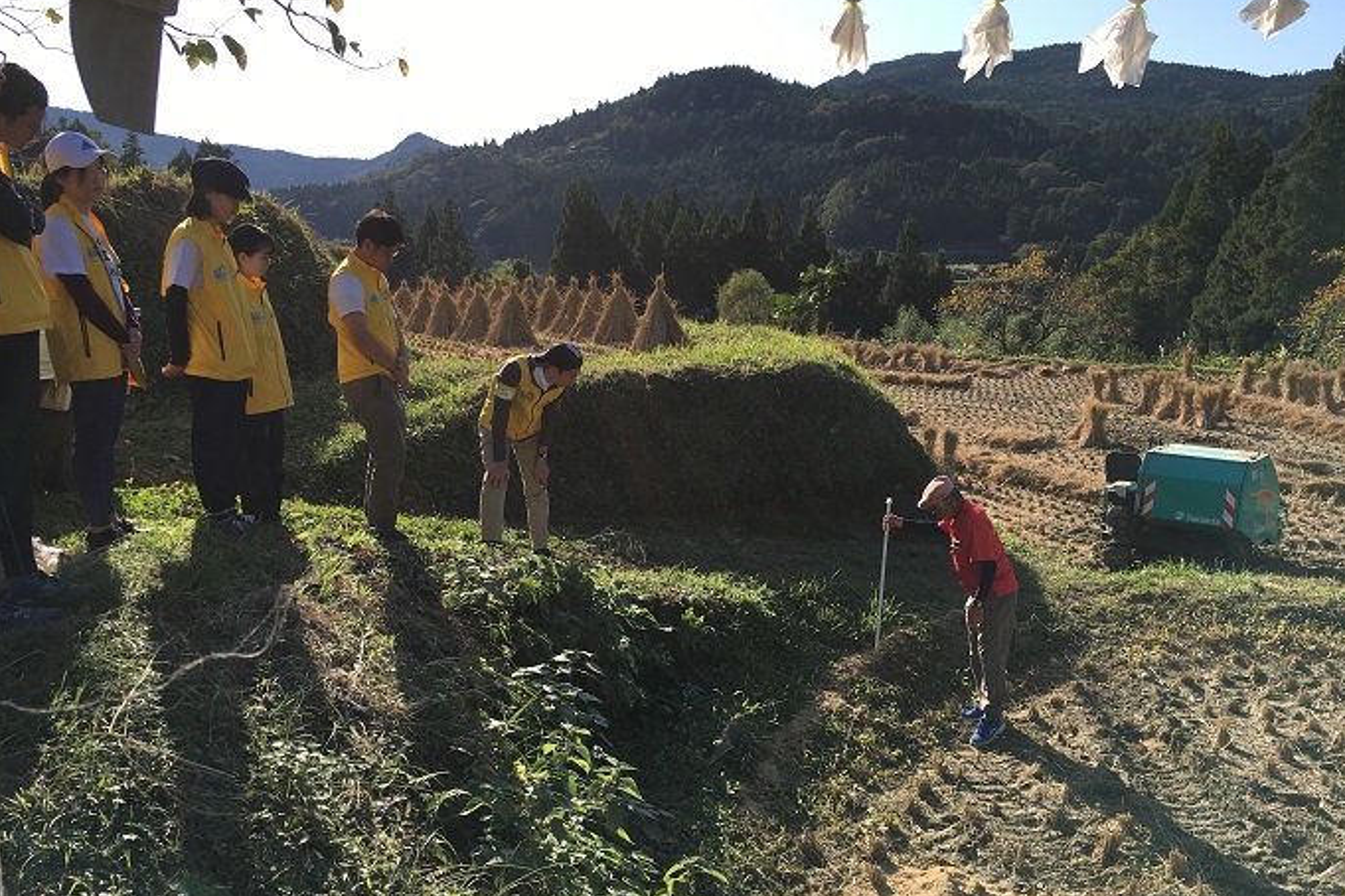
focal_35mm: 31
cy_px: 473
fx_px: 1158
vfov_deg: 42.3
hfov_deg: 60.3
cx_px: 673
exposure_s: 1/999
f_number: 2.2
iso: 25
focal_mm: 4.15
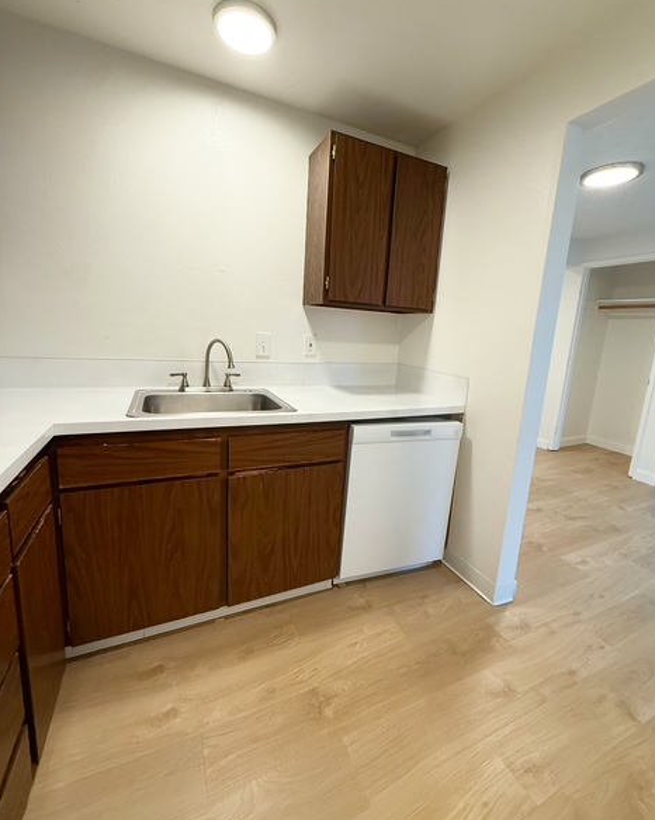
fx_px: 364
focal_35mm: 15
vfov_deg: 96.8
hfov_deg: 84.0
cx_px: 335
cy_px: 398
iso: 250
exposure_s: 1/120
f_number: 2.2
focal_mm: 2.22
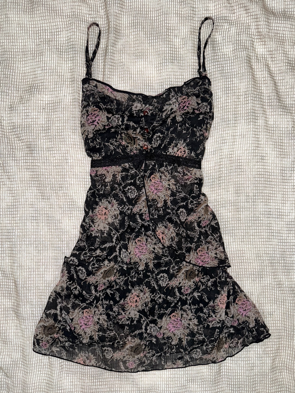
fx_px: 273
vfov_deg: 71.6
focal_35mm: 24
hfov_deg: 56.8
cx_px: 148
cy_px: 196
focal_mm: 6.76
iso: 80
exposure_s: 1/48
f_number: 1.78
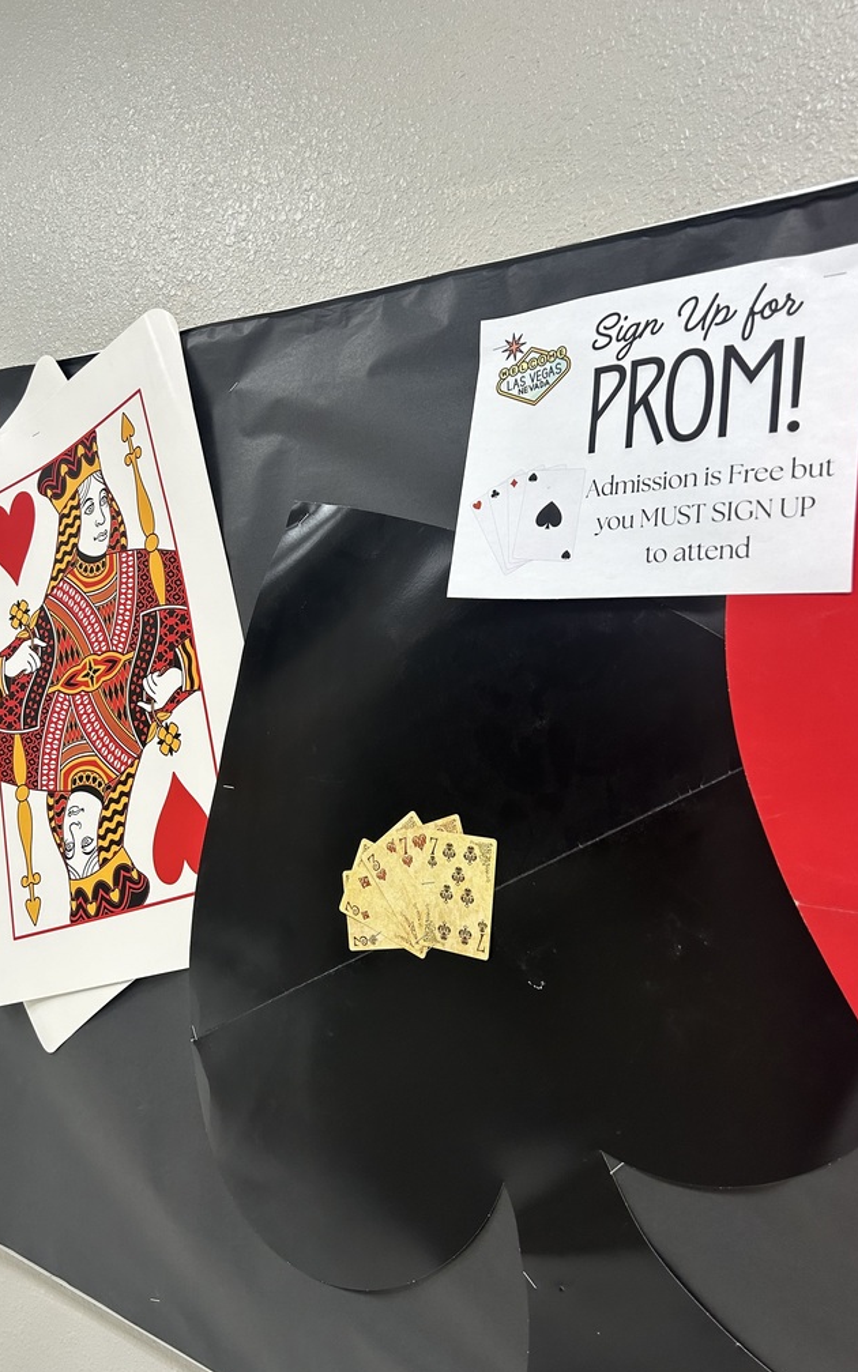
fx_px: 1048
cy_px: 693
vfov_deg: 66.5
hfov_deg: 44.5
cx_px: 385
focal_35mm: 28
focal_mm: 5.7
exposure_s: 1/120
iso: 125
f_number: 1.5
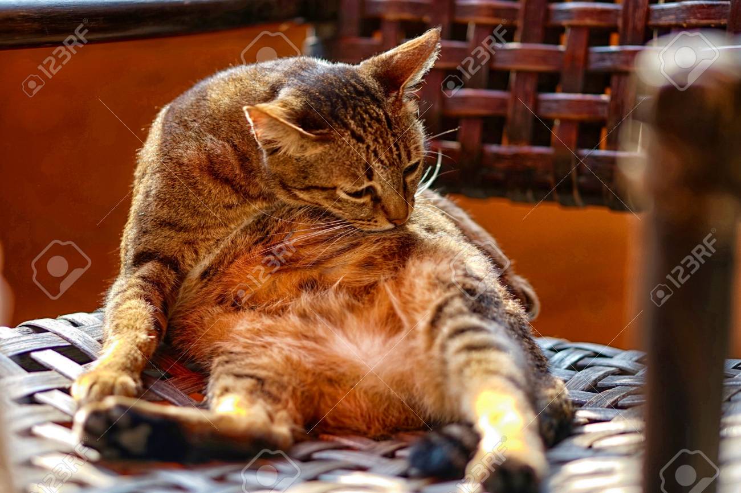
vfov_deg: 18.2
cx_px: 370
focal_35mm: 75
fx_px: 1543
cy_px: 246
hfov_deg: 27.0
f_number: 1.8
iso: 50
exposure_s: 1/200
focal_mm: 50
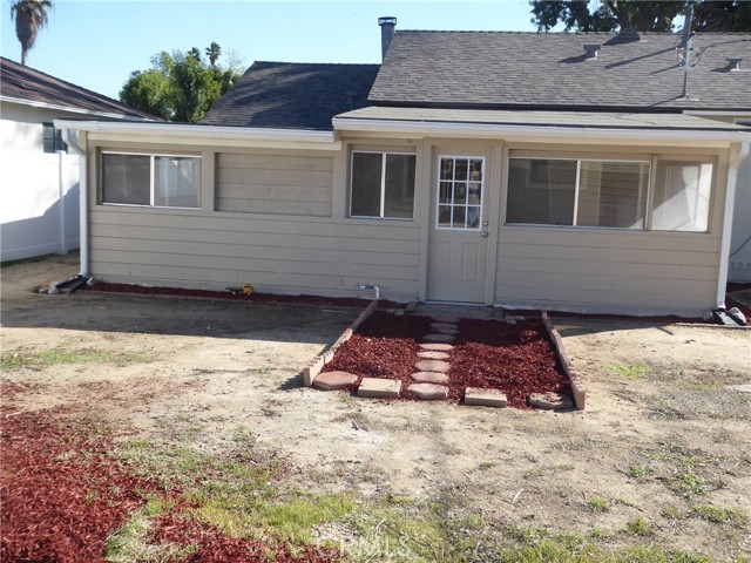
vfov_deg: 39.7
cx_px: 376
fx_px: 781
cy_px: 282
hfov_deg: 51.4
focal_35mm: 36
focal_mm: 6.3
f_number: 3.7
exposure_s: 1/320
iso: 80
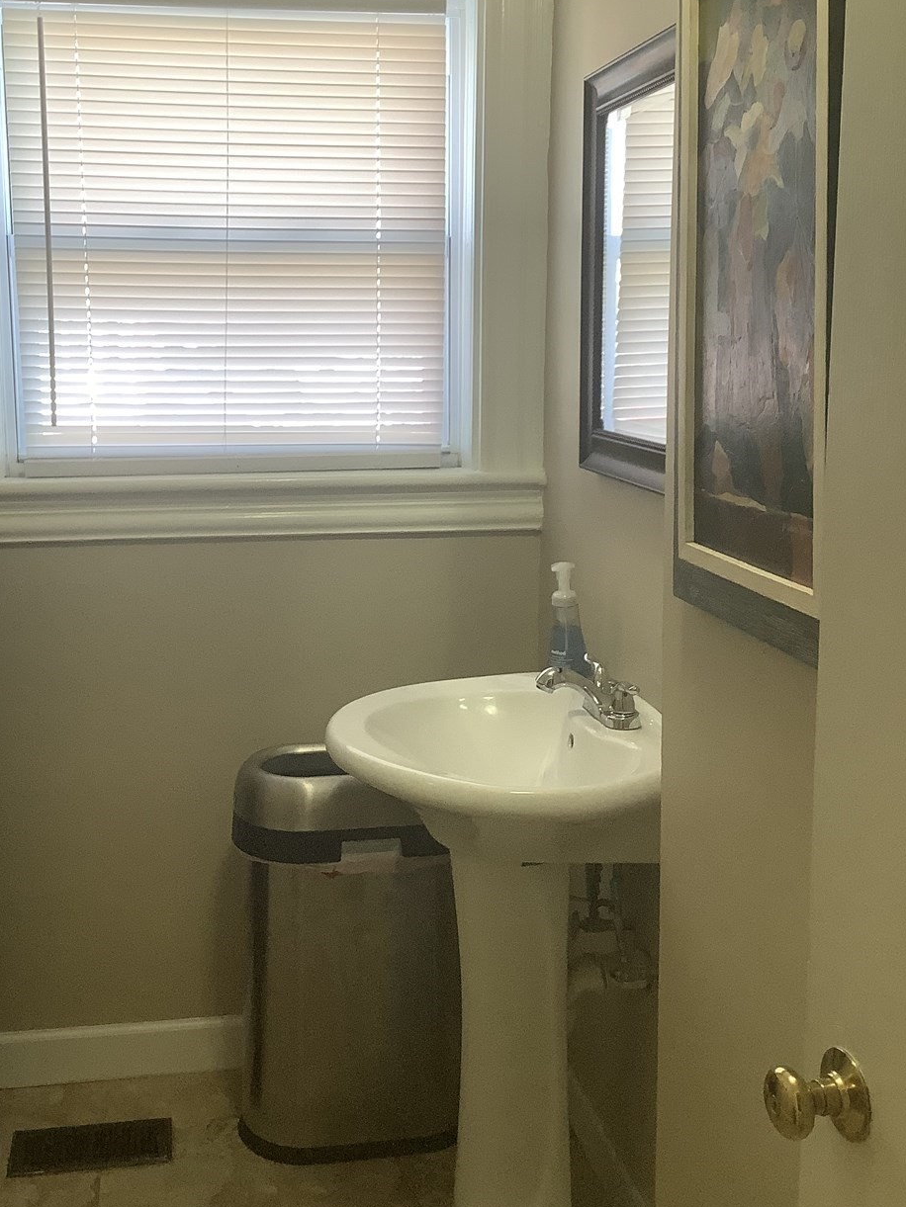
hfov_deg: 36.6
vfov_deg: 47.6
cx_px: 346
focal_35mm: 39
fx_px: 1361
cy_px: 492
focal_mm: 3.3
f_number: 2.4
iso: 64
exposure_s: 1/60
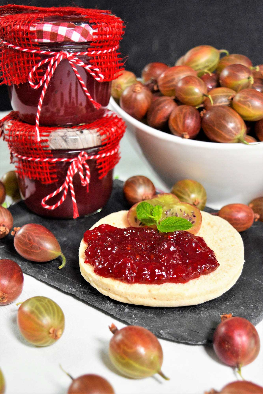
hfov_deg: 31.9
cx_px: 132
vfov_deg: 46.4
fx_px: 460
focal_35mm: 42
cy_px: 197
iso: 1600
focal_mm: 28
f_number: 4.2
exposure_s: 1/50
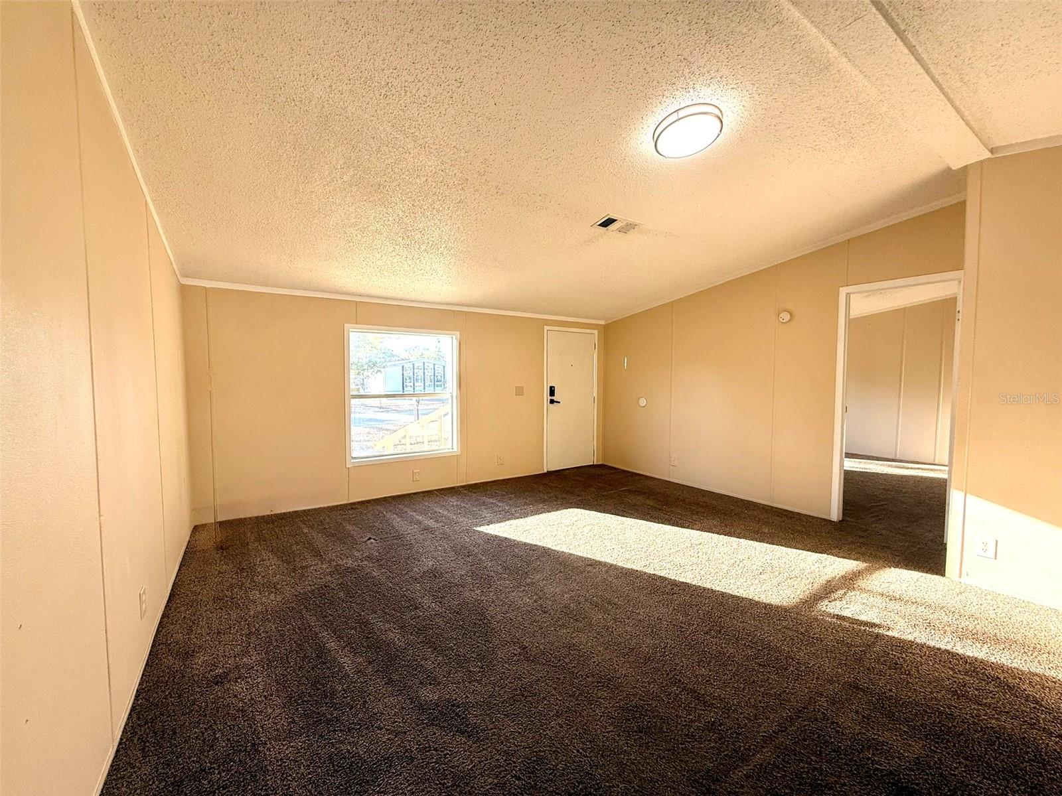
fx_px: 430
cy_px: 398
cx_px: 531
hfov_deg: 102.1
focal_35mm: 14
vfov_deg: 85.7
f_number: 2.2
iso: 64
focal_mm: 2.22
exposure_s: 1/143
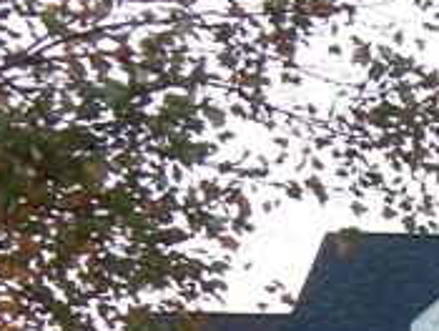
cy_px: 725
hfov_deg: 9.8
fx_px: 2300
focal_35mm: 181
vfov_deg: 7.8
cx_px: 1011
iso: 125
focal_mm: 5.6
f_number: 3.2
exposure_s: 1/160
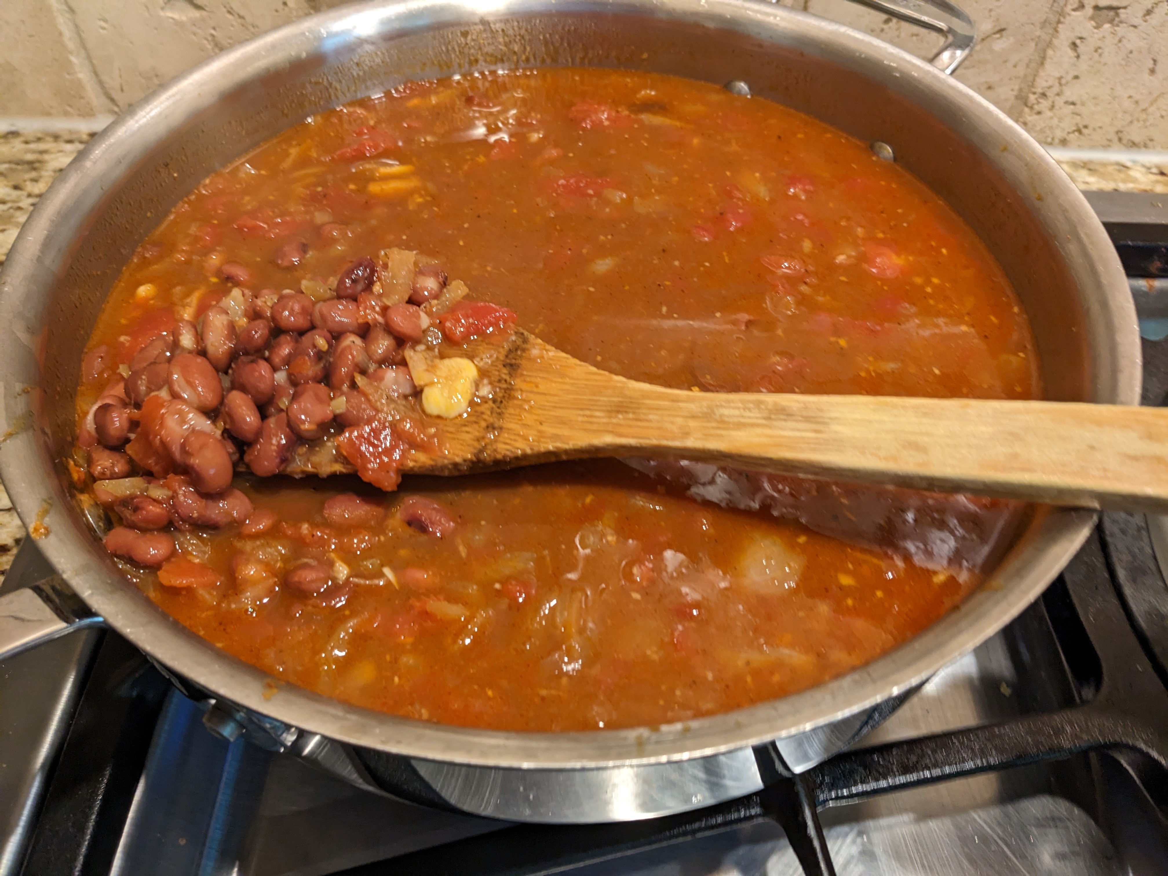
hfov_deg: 65.3
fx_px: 911
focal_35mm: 27
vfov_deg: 51.4
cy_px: 438
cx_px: 584
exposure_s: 1/24
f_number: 1.73
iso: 117
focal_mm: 4.38
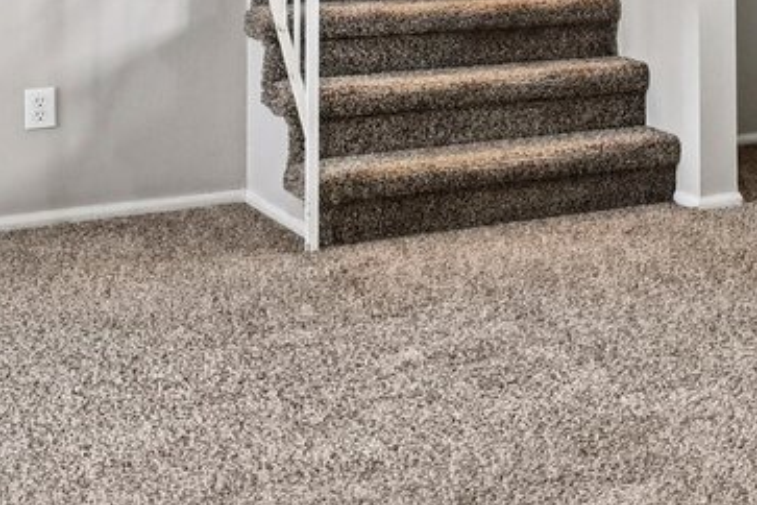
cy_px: -189
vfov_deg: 16.2
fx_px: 1661
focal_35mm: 79
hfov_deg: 20.1
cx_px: 1280
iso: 400
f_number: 11
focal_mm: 14
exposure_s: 1/10
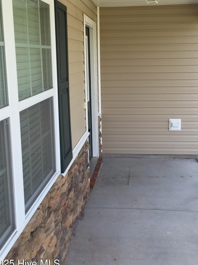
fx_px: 297
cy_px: 102
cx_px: 117
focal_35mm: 39
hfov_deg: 36.7
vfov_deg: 47.5
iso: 32
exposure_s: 1/628
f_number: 2.2
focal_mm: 4.15
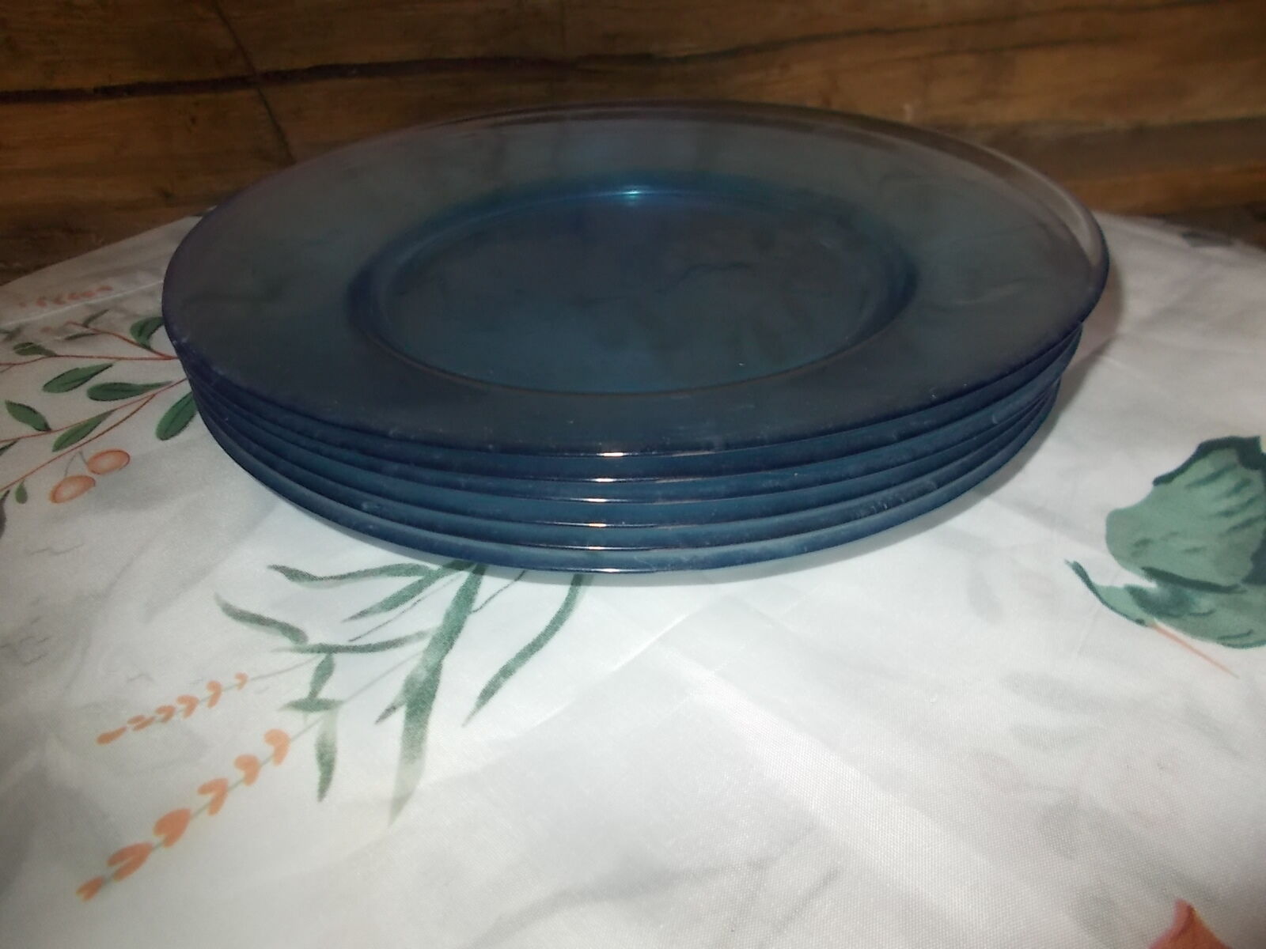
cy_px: 474
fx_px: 951
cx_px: 633
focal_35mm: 26
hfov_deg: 67.3
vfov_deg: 53.1
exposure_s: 1/25
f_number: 3.2
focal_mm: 4.6
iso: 200
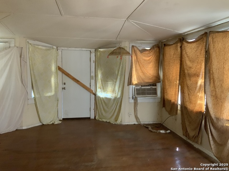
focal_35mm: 29
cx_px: 114
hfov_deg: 61.7
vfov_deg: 48.2
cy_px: 86
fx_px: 192
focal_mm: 3
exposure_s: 1/60
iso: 250
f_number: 1.8
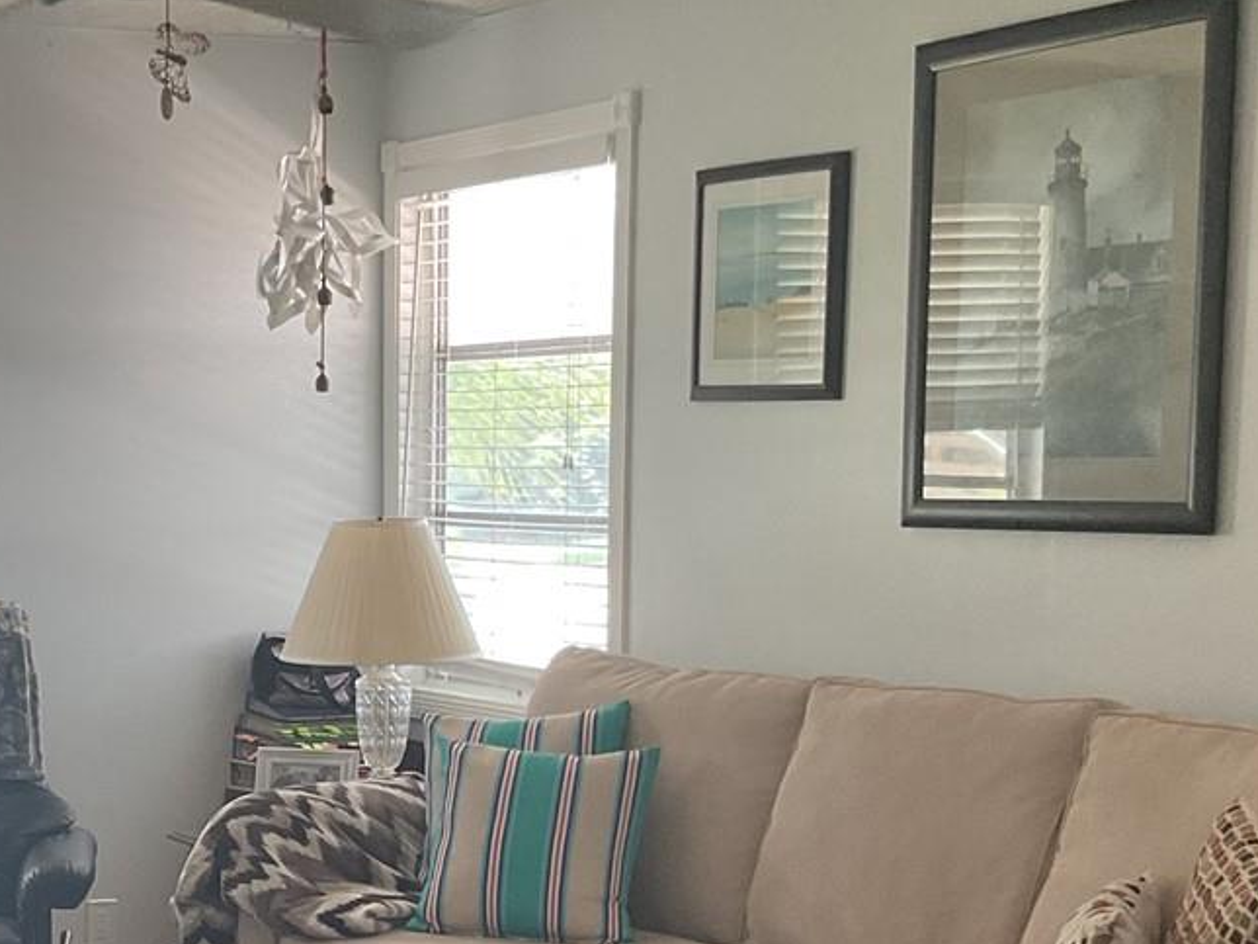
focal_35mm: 72
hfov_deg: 26.4
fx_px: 2617
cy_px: 907
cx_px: 191
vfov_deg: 19.9
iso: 100
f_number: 1.8
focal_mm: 3
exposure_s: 1/60
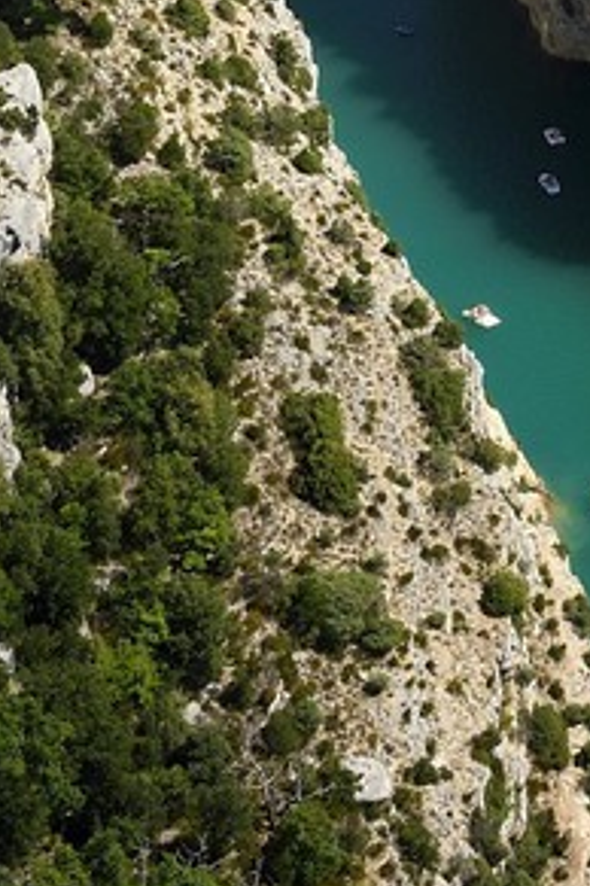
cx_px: 1109
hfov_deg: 7.1
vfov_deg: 9.7
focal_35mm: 187
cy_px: -1230
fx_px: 4597
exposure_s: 1/800
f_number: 7.1
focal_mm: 34
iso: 400
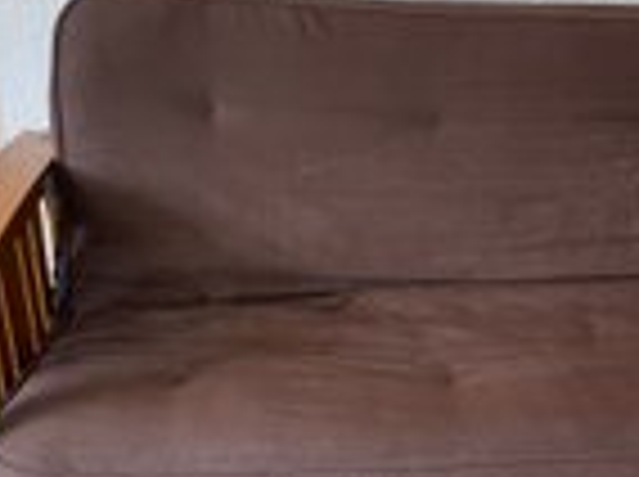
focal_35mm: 63
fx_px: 1161
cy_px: 295
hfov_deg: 29.6
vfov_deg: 23.2
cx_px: 569
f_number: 1.6
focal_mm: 4.2
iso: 125
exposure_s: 1/120
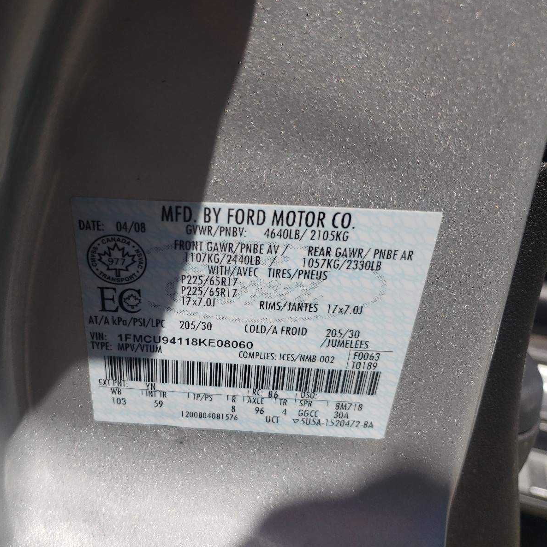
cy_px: 271
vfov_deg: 52.5
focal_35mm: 31
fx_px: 554
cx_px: 198
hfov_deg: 51.9
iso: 50
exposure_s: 1/2500
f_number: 1.5
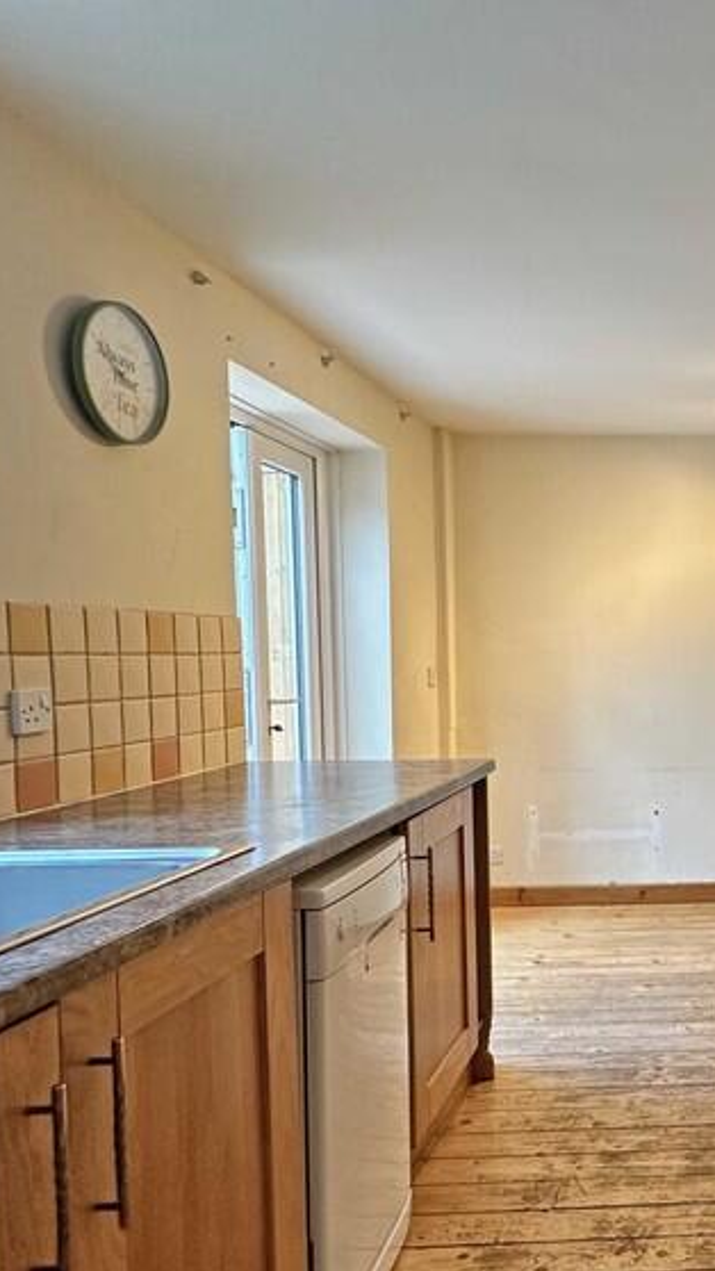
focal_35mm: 28
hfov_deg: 34.8
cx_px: 813
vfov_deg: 65.6
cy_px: 872
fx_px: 943
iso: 160
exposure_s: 1/99
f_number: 2.2
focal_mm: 2.22
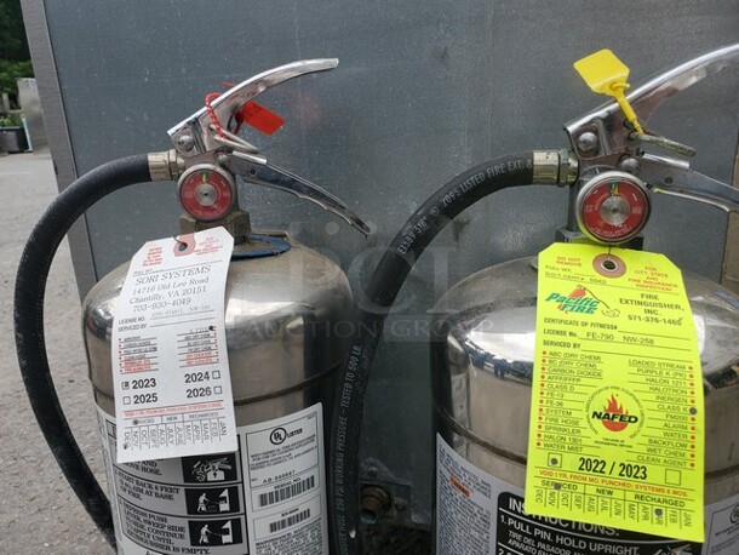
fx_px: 555
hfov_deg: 67.3
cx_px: 370
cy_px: 278
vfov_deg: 53.1
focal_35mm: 26
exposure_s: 1/244
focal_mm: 4.3
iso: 50
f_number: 2.4
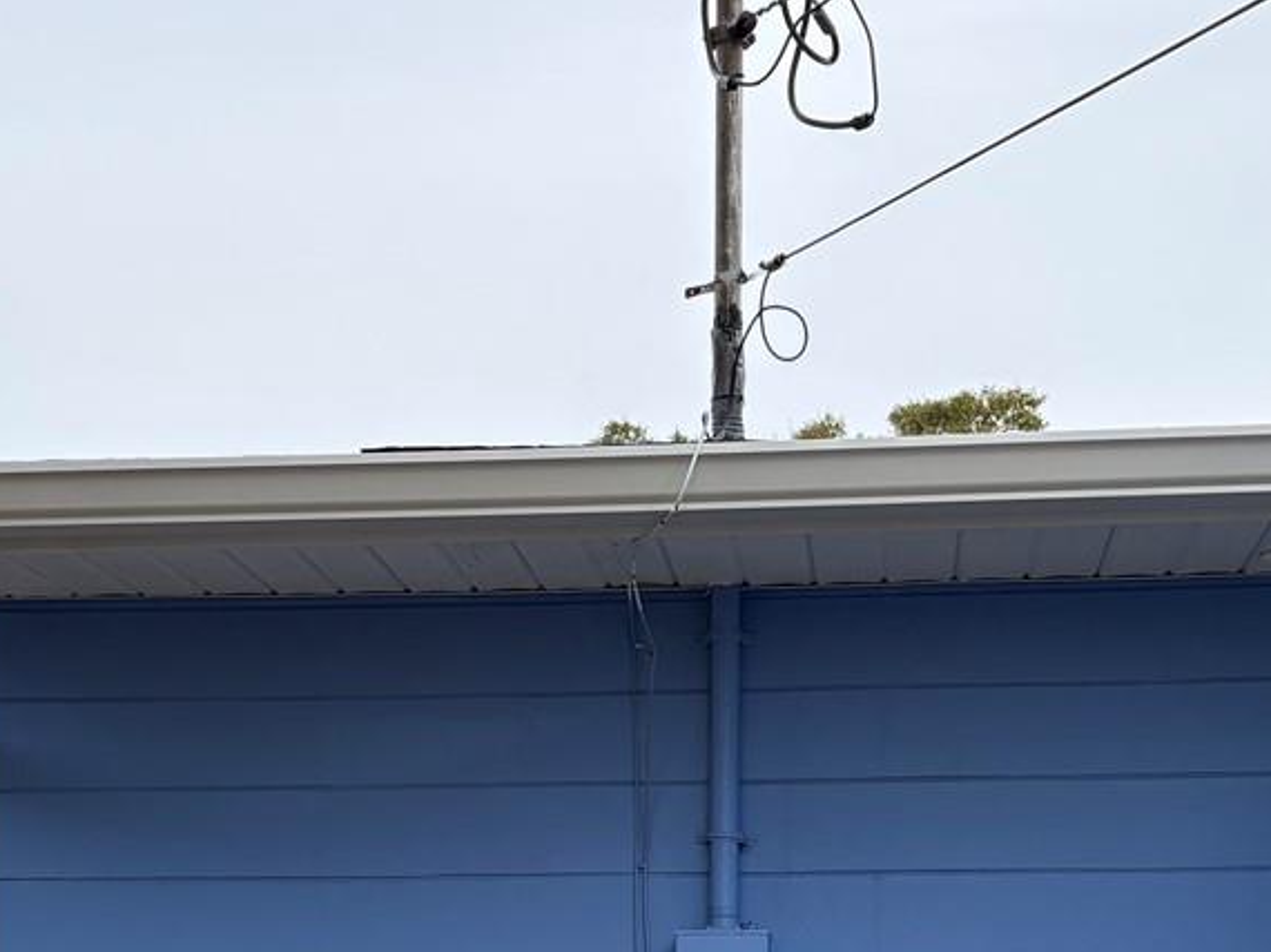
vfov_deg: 19.4
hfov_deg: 26.7
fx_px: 2679
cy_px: 1010
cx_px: 618
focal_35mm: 73
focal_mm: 5.96
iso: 50
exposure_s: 1/820
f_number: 1.6
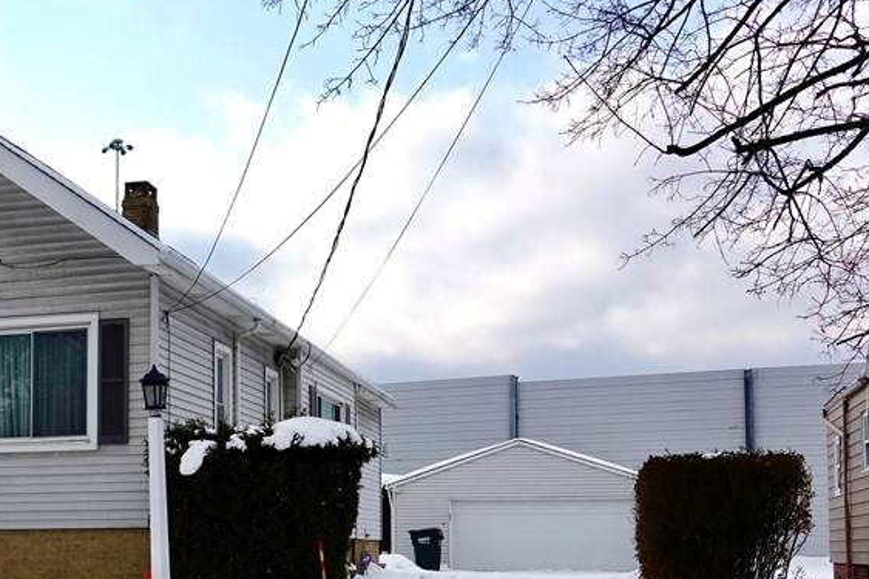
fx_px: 1303
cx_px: 187
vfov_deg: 24.5
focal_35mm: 54
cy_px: 489
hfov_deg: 35.8
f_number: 4
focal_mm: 10.18
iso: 100
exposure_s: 1/1000
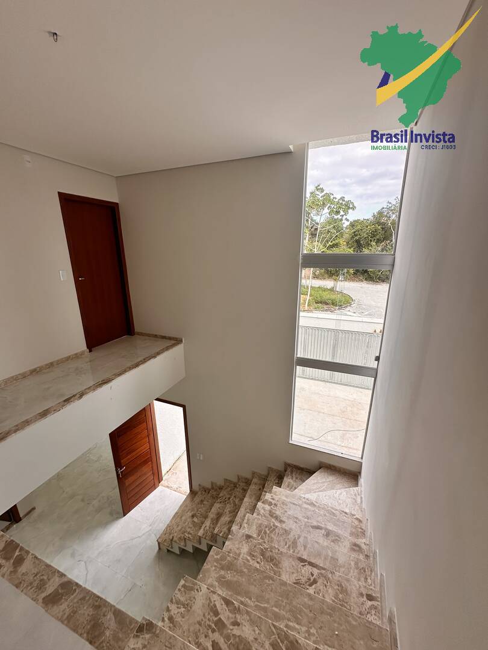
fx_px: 263
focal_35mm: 14
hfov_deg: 85.7
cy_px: 325
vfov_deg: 102.1
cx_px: 244
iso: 40
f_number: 2.2
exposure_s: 1/227
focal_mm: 2.22
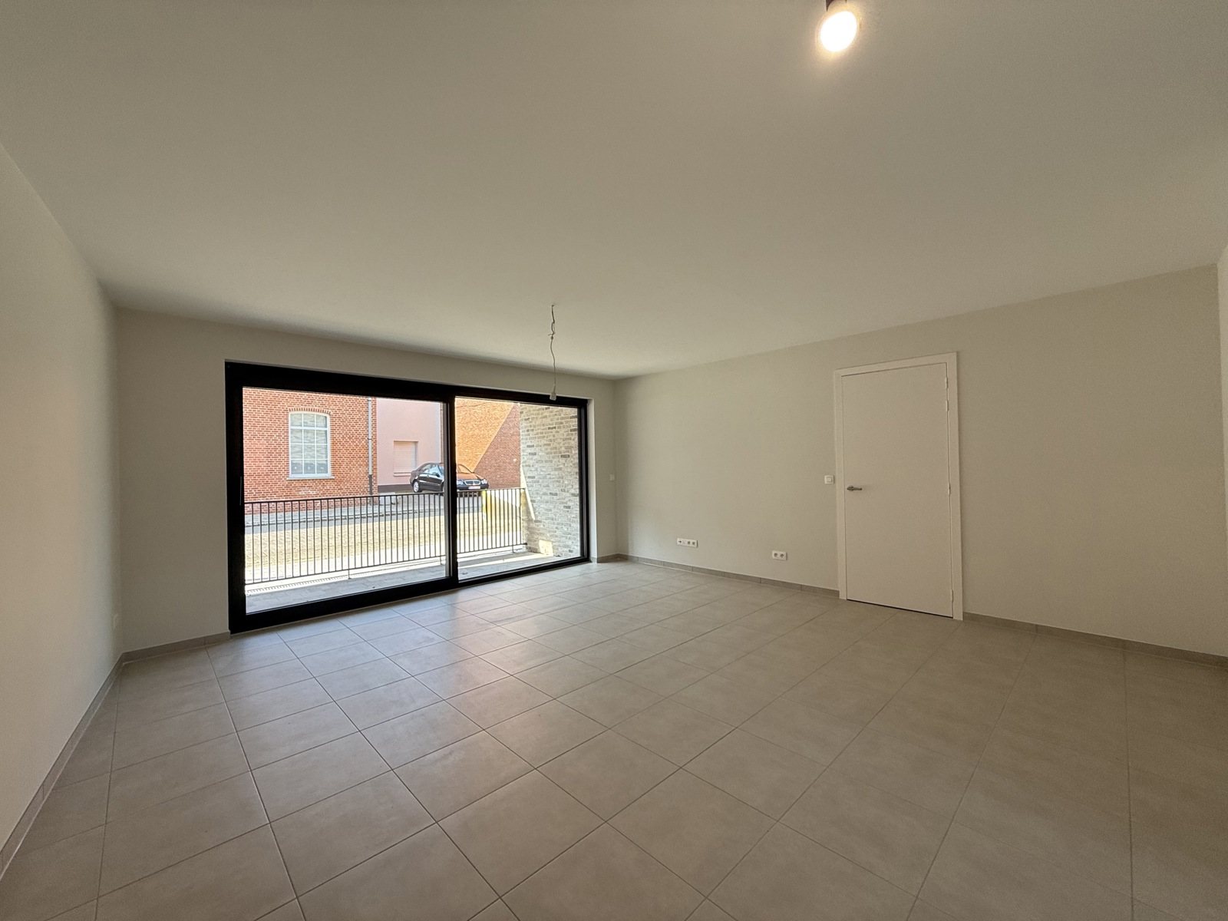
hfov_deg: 102.1
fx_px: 497
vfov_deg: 85.7
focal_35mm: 14
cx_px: 614
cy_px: 460
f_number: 2.2
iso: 64
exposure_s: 1/132
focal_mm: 2.22
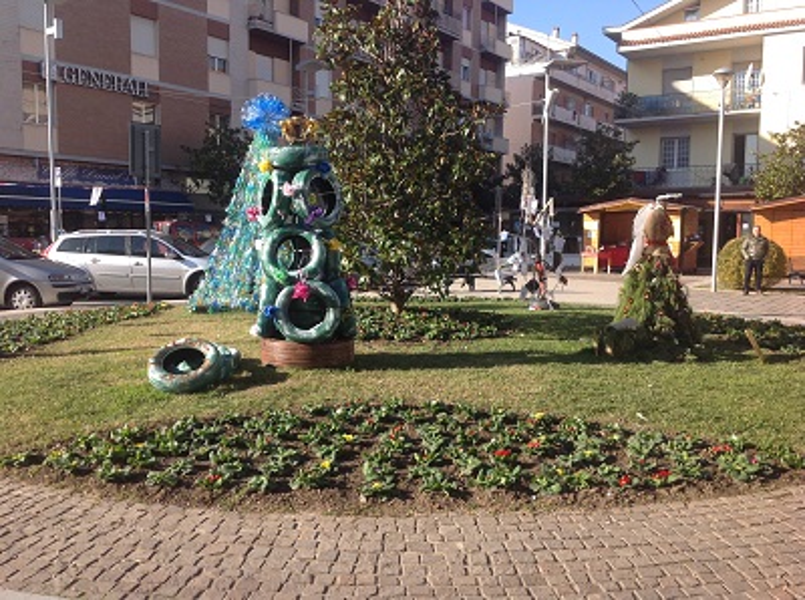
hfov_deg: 52.7
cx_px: 402
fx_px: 812
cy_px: 300
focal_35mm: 35
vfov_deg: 40.5
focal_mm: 4.28
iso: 50
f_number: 2.4
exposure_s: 1/840
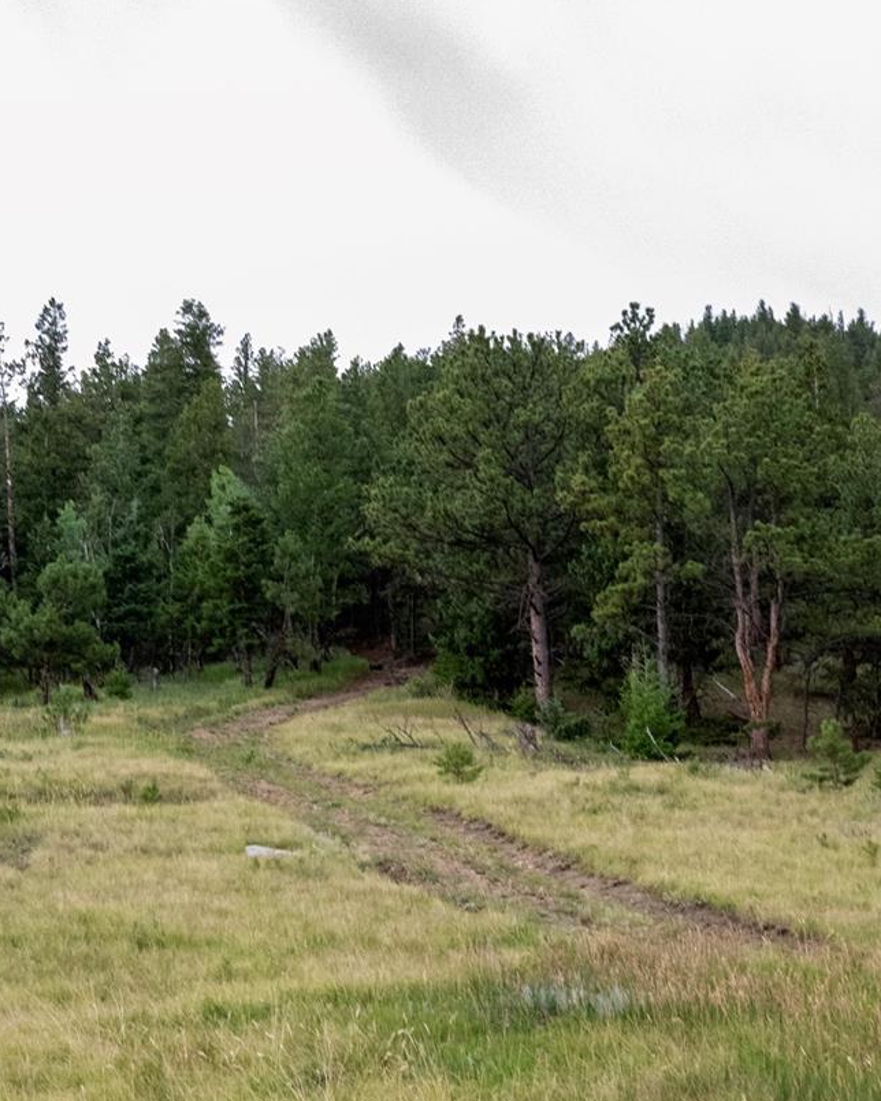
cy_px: 507
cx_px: 402
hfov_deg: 21.8
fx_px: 2281
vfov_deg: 27.1
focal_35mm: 70
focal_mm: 50
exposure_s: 1/60
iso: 12800
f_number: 16
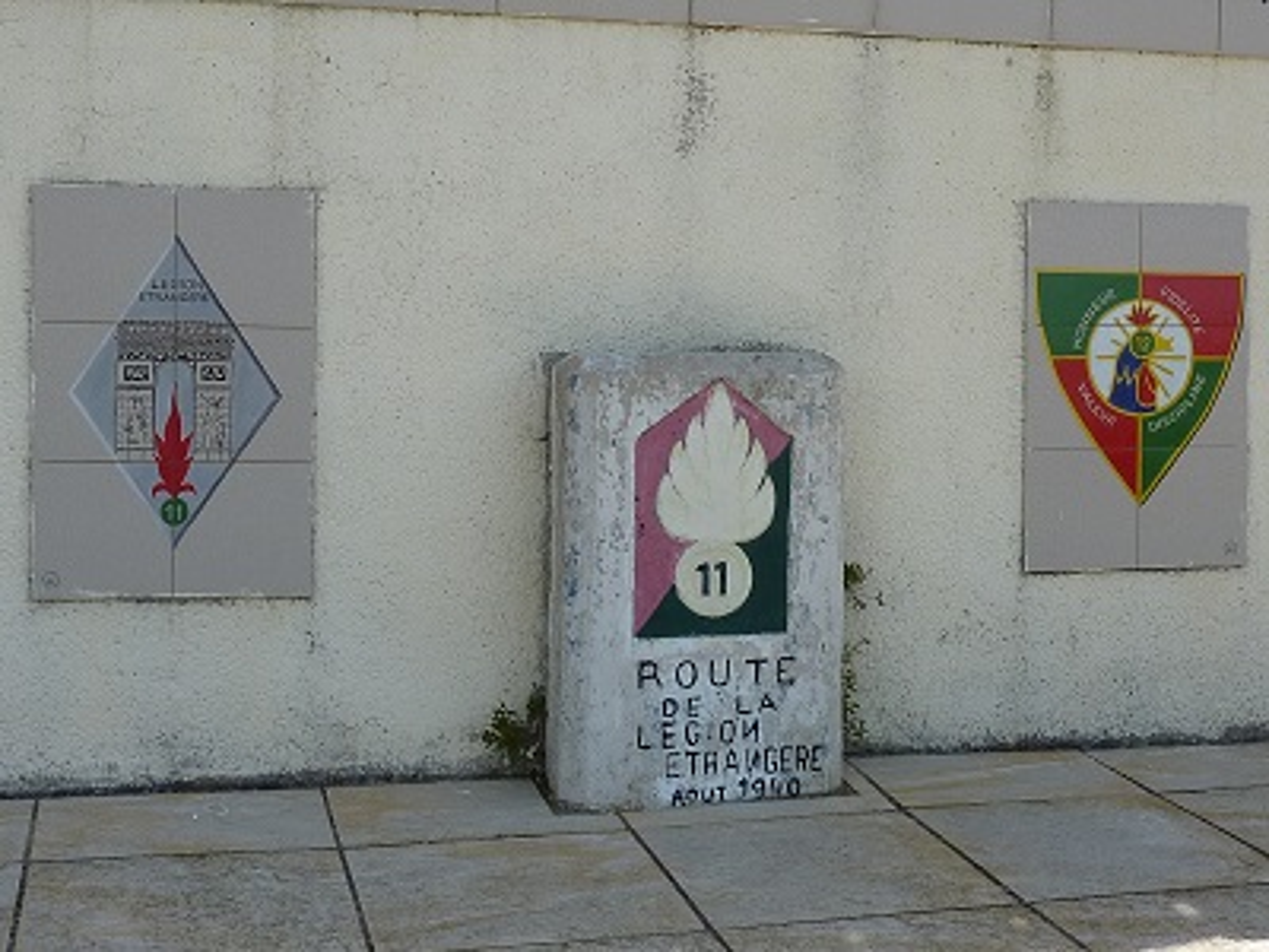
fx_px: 1870
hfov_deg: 37.5
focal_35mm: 51
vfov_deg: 28.6
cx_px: 634
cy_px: 476
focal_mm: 4.7
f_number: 4
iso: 80
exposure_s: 1/400
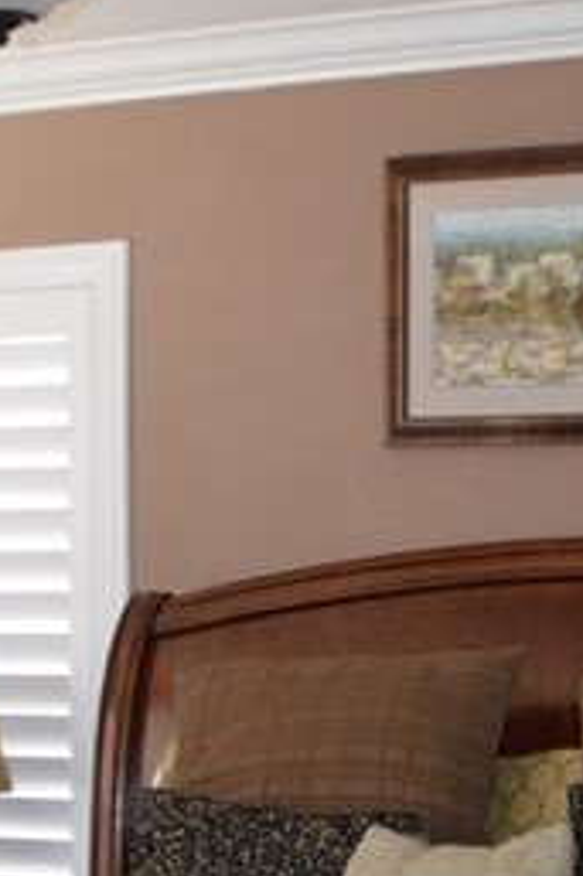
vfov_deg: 17.7
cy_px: 774
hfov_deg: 11.9
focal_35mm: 114
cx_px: 600
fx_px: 2773
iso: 1100
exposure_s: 1/60
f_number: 3.5
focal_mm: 18
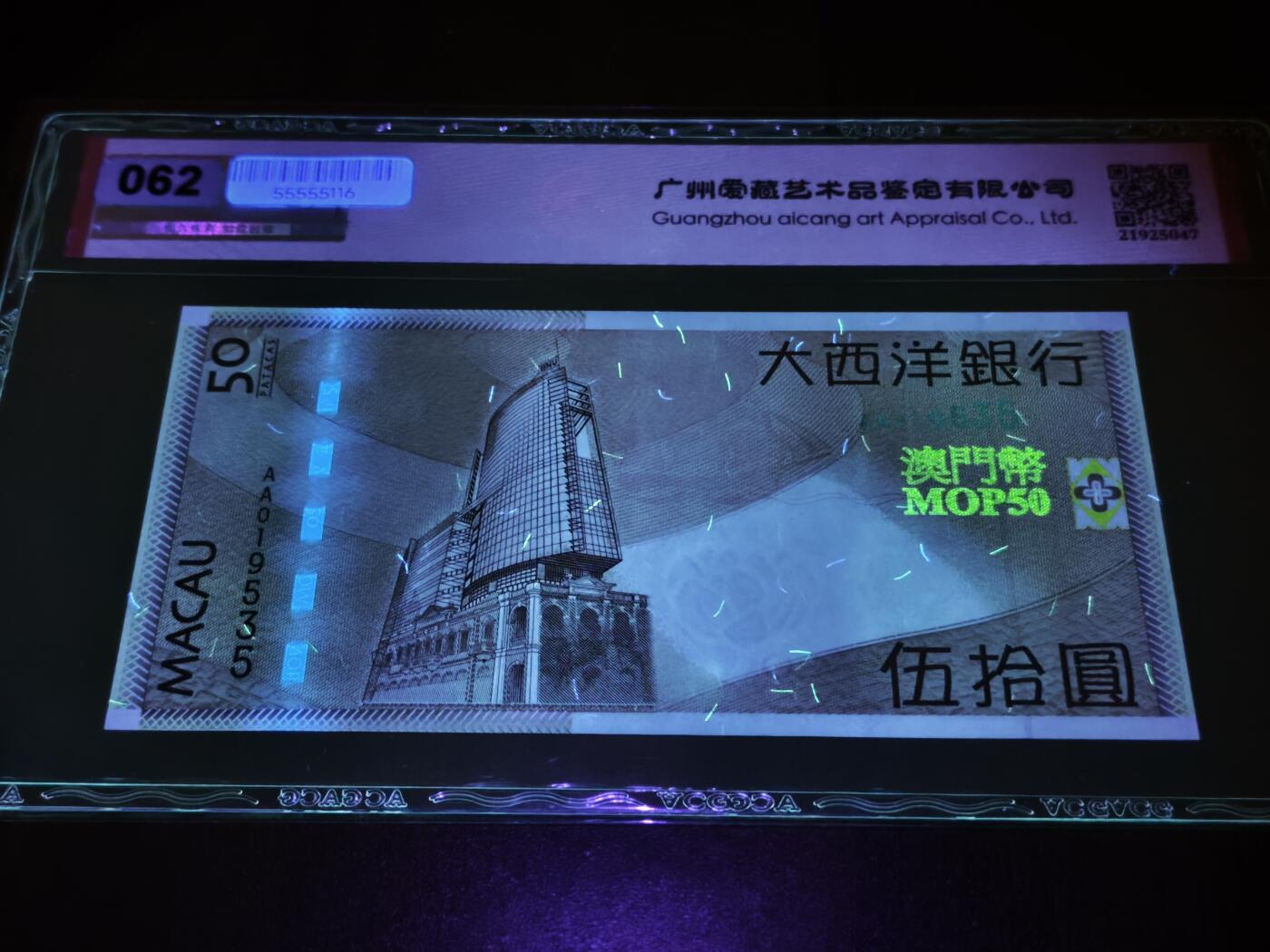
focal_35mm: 50
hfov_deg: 38.2
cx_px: 635
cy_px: 476
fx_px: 1834
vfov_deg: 29.1
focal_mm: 5.85
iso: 2500
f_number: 1.63
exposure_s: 1/10
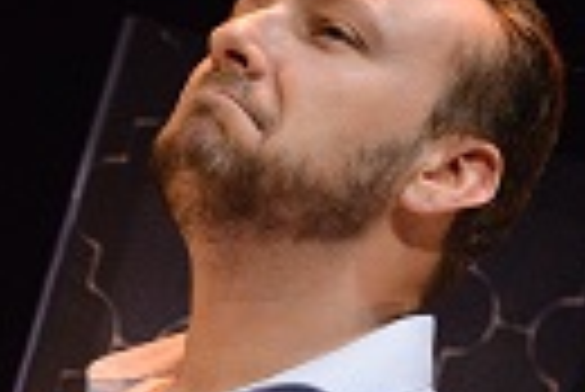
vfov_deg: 5.7
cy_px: 631
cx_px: -558
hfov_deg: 8.2
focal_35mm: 240
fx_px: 3904
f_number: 4
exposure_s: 1/250
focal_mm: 52
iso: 6400
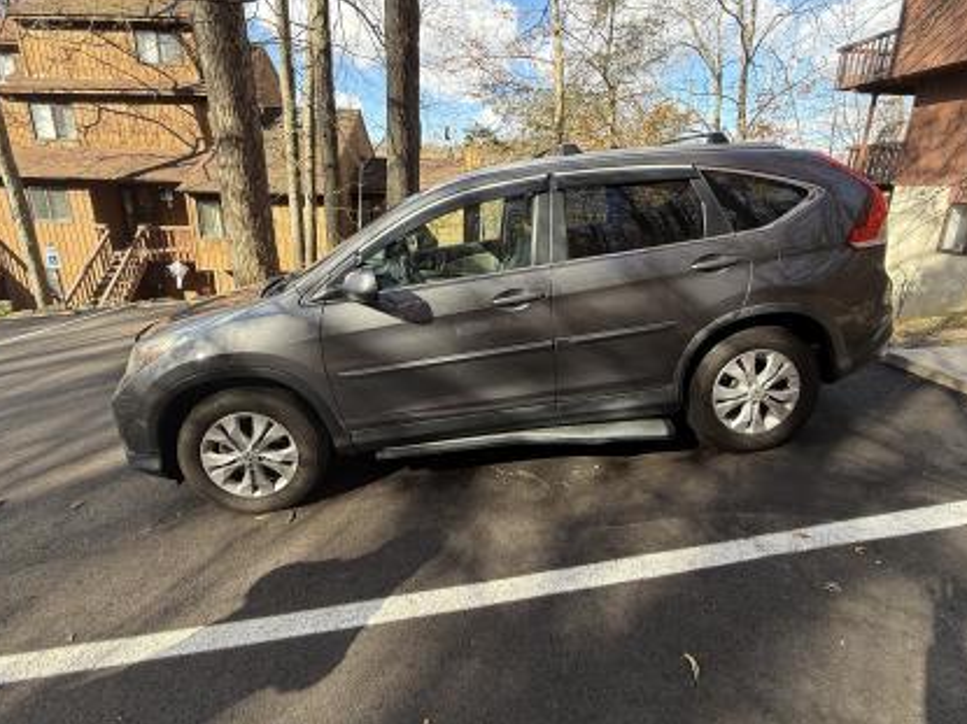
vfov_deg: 74.3
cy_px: 310
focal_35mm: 17
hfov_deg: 91.0
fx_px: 475
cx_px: 485
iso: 64
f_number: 2.2
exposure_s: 1/203
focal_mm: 2.22
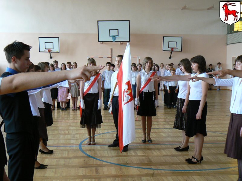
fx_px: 357
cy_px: 90
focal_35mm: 51
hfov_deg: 37.5
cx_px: 121
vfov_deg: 28.6
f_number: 2.8
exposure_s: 1/30
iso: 160
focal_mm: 8.6
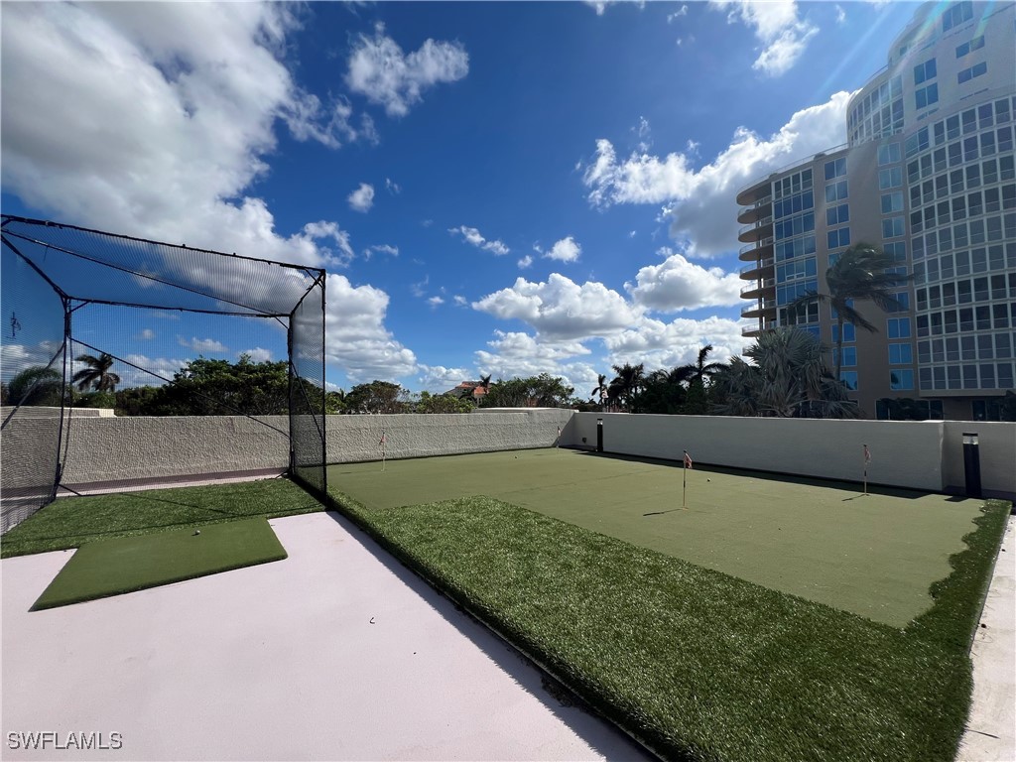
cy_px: 381
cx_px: 508
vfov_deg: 89.9
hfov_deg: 106.2
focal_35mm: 13
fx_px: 382
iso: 32
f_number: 1.8
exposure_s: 1/3215
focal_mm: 1.57
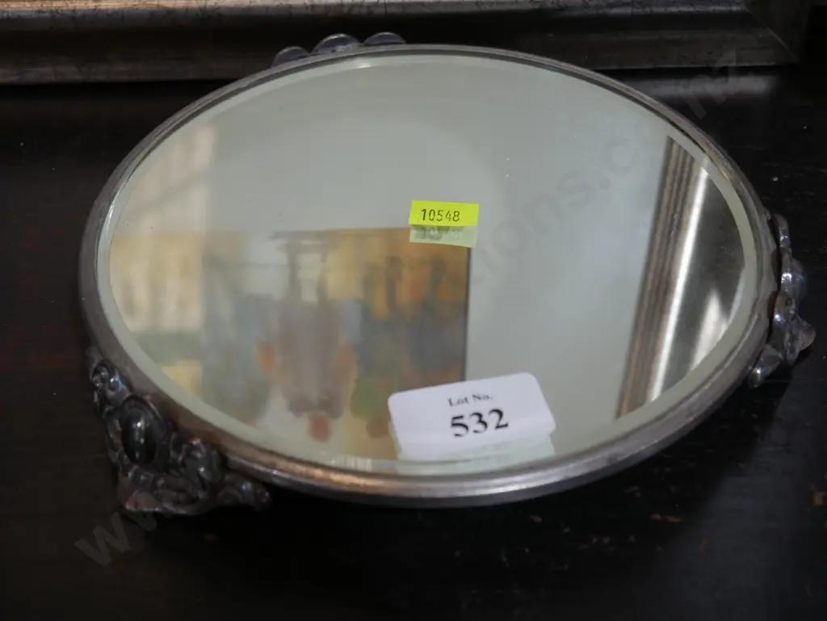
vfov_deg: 29.1
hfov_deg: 38.2
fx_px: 1195
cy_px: 310
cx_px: 414
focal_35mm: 50
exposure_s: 1/60
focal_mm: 25
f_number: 5.3
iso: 320
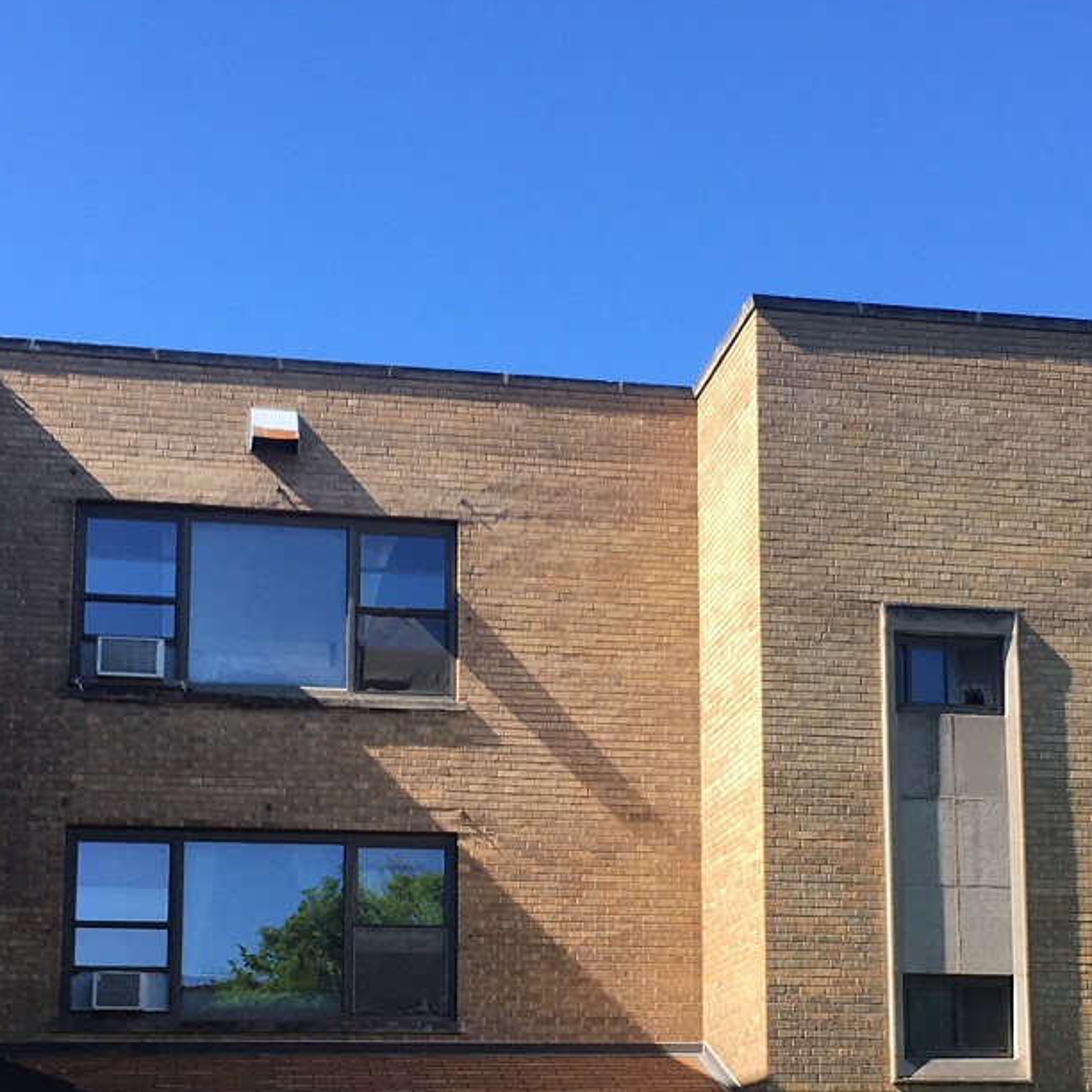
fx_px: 2391
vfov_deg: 25.3
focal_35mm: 67
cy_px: 860
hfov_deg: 25.6
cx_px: 698
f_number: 2.2
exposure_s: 1/582
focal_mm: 4.15
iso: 25
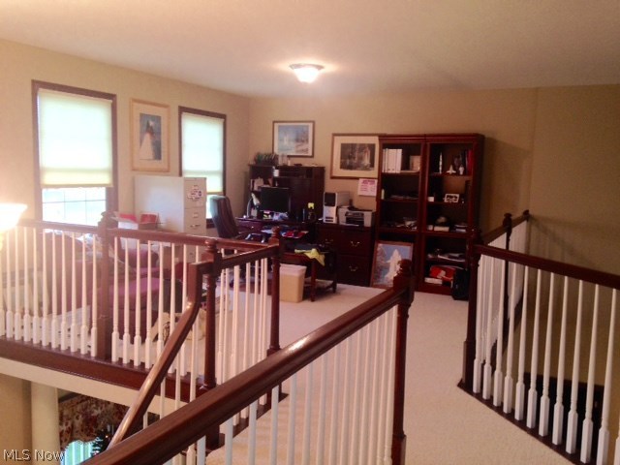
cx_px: 310
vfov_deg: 42.9
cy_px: 232
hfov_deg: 55.4
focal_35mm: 33
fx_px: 591
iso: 64
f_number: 2.4
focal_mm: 4.12
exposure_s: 1/20
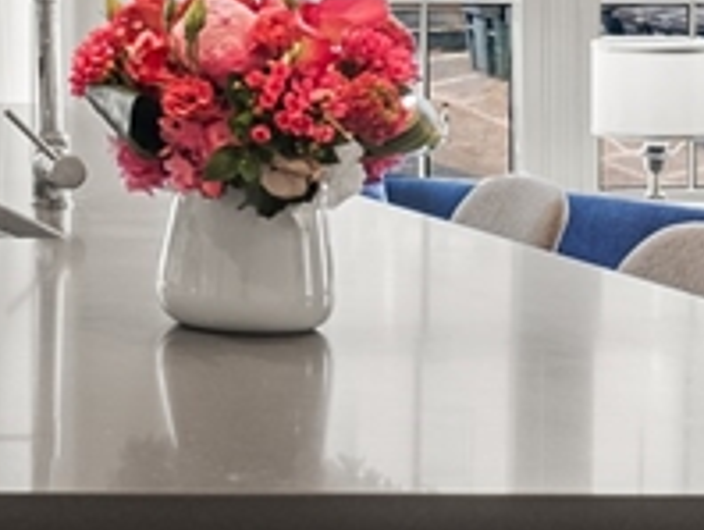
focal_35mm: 149
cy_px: -76
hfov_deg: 11.9
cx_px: -683
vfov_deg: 9.9
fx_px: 3034
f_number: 7.1
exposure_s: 1/3
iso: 320
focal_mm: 30
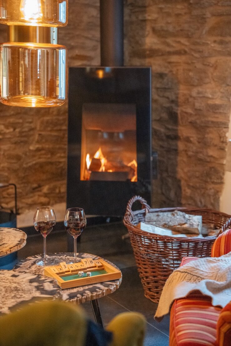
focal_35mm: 63
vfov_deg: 31.7
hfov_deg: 21.5
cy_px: 173
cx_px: 116
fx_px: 609
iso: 12800
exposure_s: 1/80
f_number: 2.8
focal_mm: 63.3
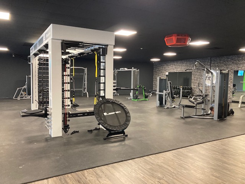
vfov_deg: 49.7
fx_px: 198
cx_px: 122
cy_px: 92
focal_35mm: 28
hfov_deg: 63.4
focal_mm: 3.99
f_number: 1.8
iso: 250
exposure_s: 1/33
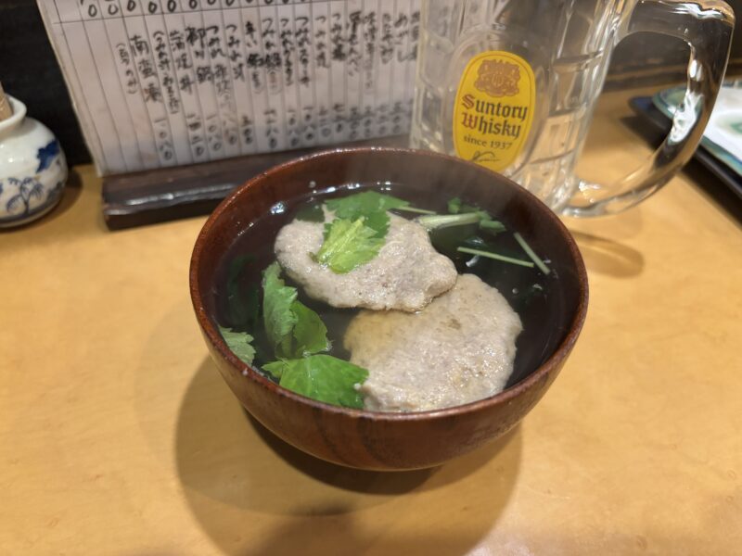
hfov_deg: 67.3
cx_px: 371
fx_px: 557
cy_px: 278
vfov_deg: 53.1
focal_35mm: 26
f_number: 1.6
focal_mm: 5.96
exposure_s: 1/50
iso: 400
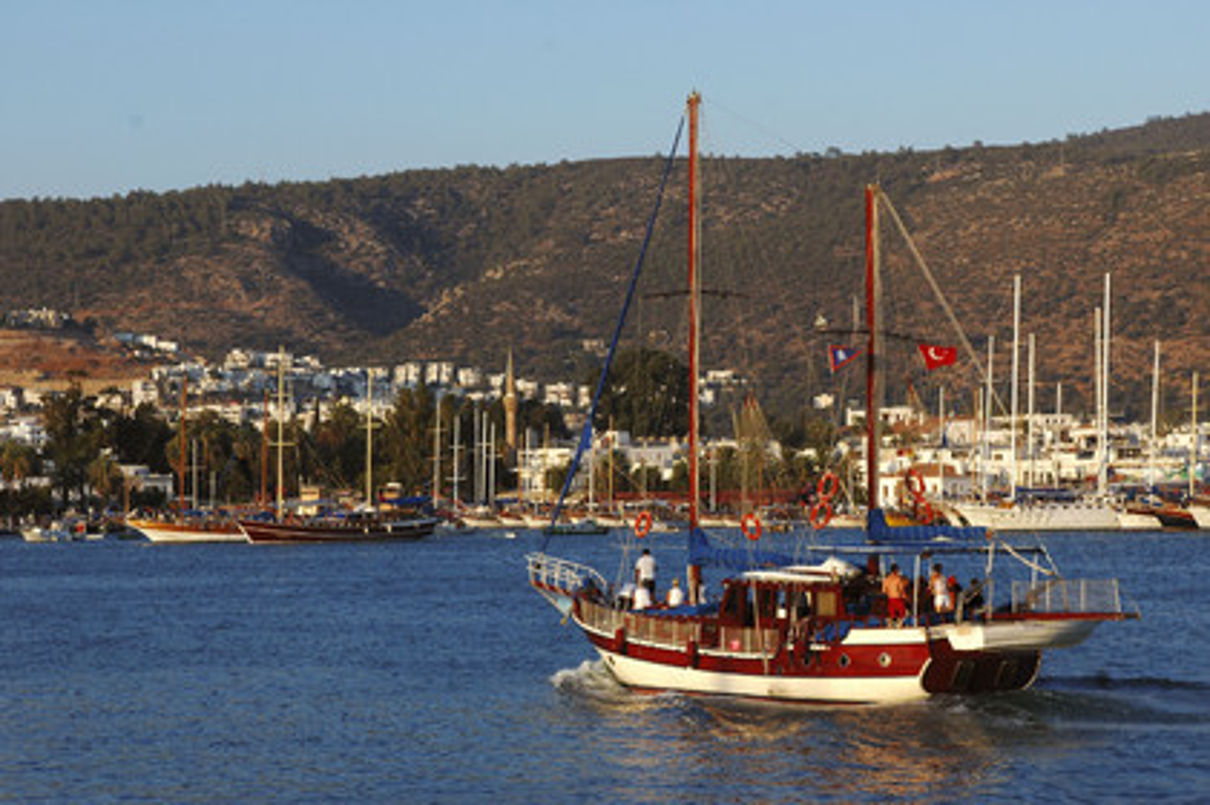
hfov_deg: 21.9
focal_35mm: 93
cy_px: 402
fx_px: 3123
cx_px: 605
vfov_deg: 14.7
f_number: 7.1
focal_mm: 62
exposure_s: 1/320
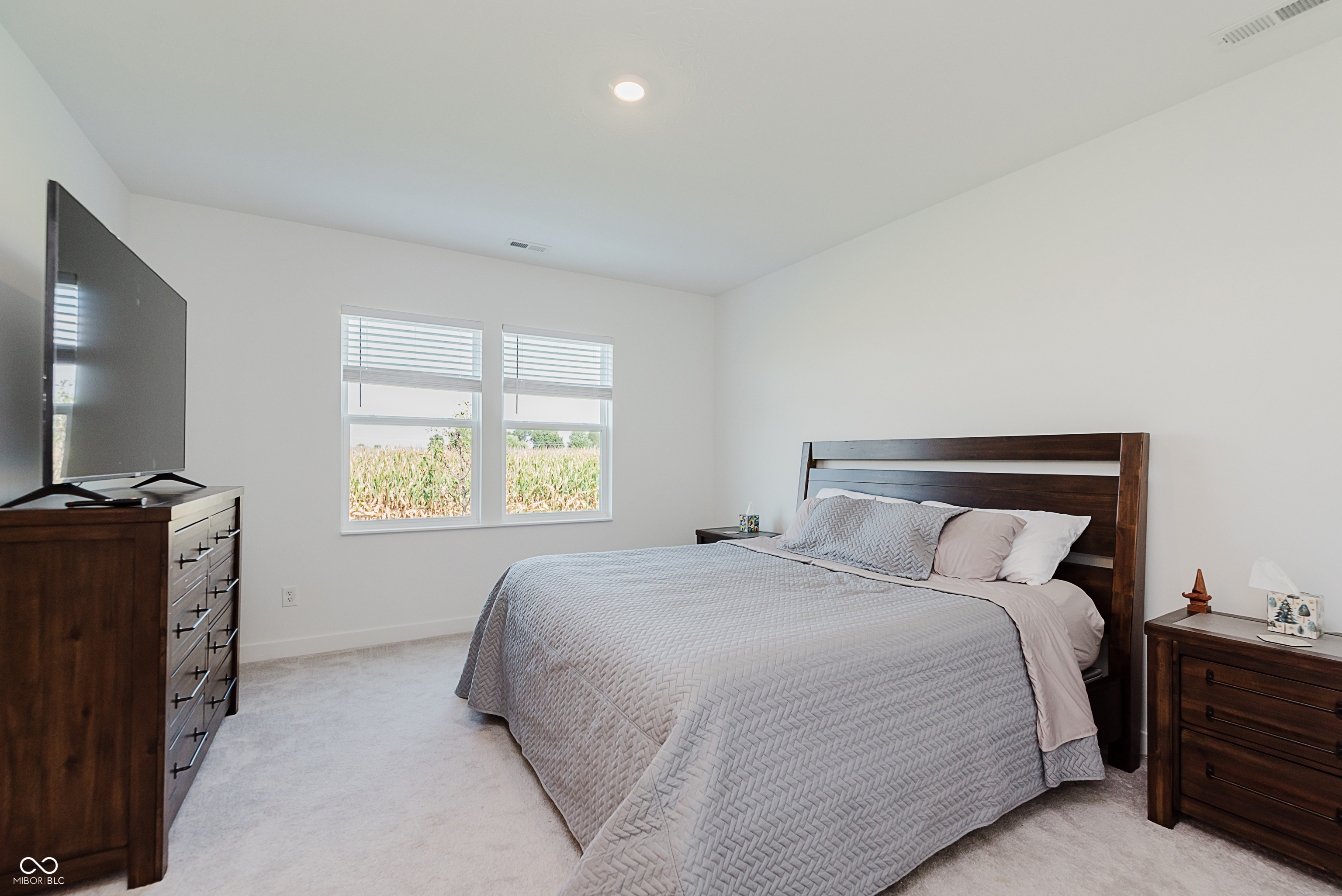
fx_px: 559
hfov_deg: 100.4
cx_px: 671
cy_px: 448
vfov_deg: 77.4
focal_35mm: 15
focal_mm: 15
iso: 320
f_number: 5.6
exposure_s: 1/125
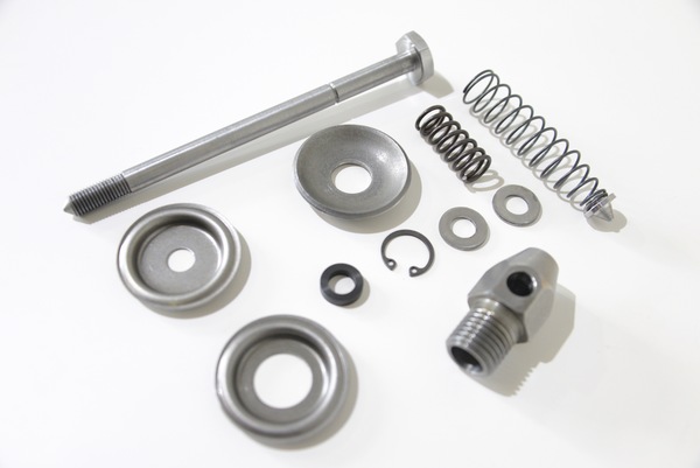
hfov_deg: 50.7
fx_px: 739
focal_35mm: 38
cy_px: 234
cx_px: 350
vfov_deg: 35.1
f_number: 4
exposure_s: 1/500
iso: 1600
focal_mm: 38
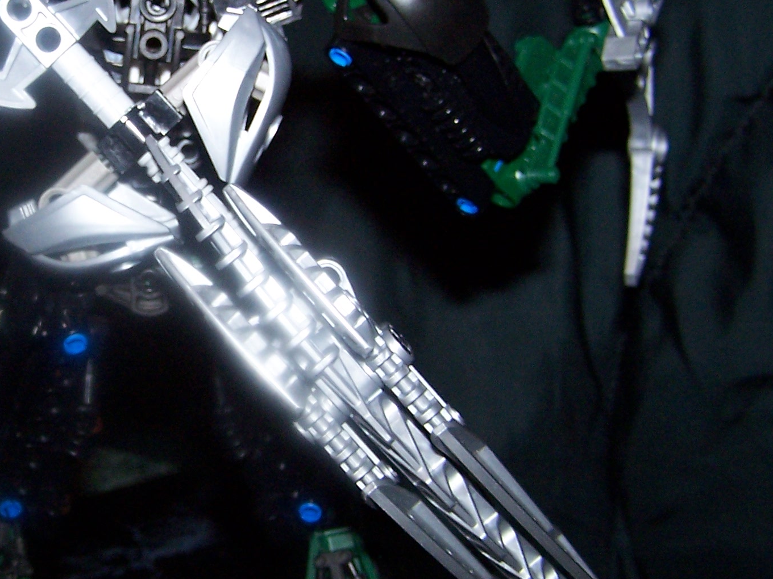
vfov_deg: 20.4
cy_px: 234
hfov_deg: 26.4
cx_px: 119
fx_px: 1608
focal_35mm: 72
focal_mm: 6.3
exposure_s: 1/60
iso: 140
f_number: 2.8
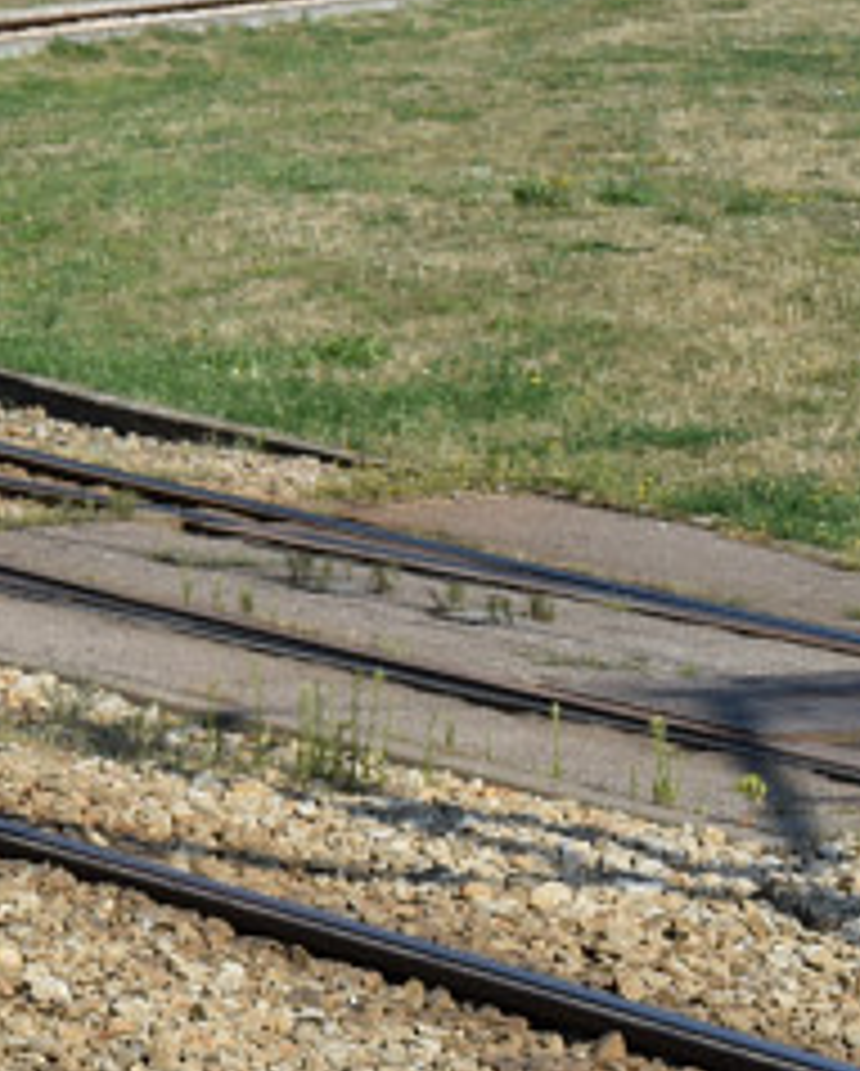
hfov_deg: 7.4
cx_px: -1378
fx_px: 6077
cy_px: -612
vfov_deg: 9.7
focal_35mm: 191
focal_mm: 27
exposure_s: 1/200
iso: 100
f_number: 9
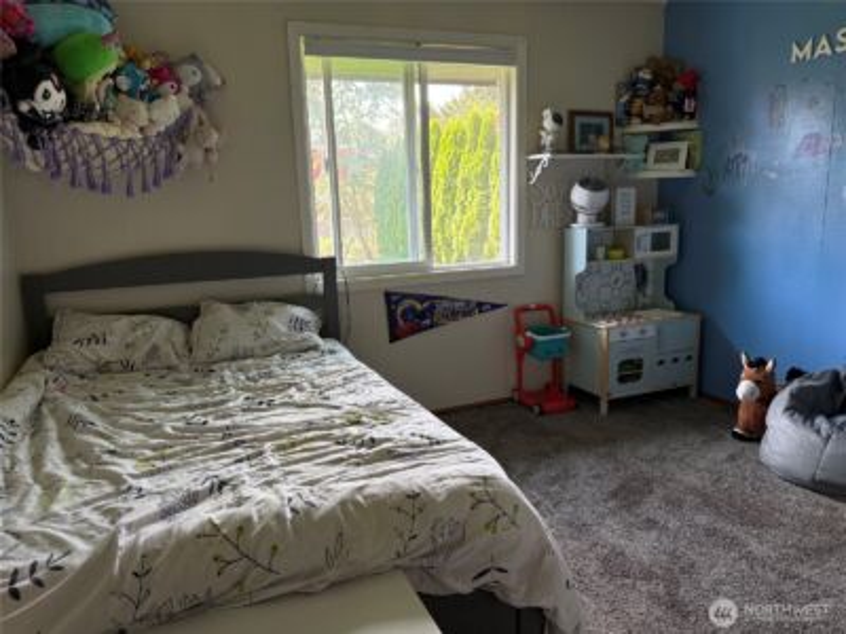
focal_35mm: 24
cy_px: 317
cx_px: 423
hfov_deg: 71.6
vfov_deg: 56.8
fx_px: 587
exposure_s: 1/139
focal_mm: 6.76
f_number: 1.78
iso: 200
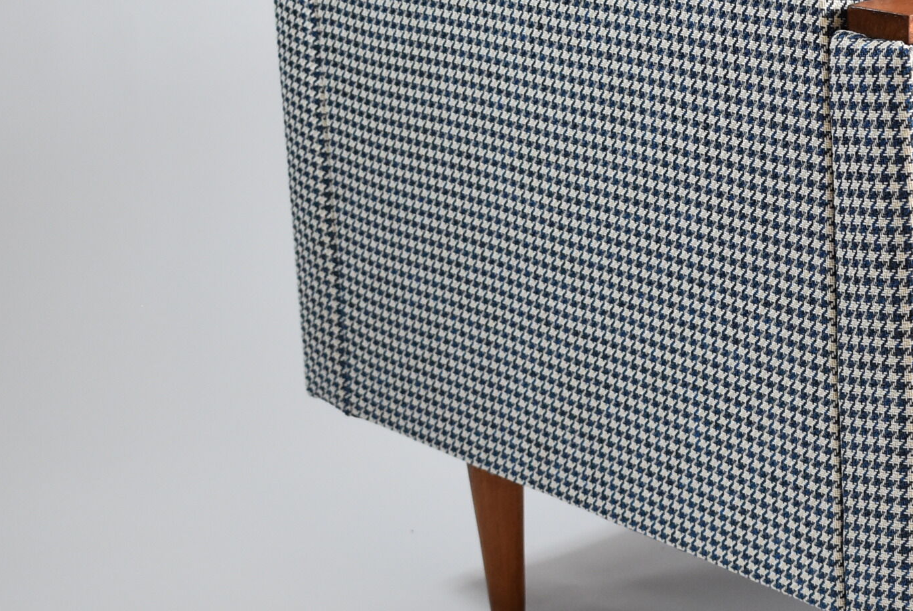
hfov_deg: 19.6
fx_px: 2566
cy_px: 239
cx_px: 926
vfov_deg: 13.6
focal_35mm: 101
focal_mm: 31
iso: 800
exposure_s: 1/125
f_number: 4.5
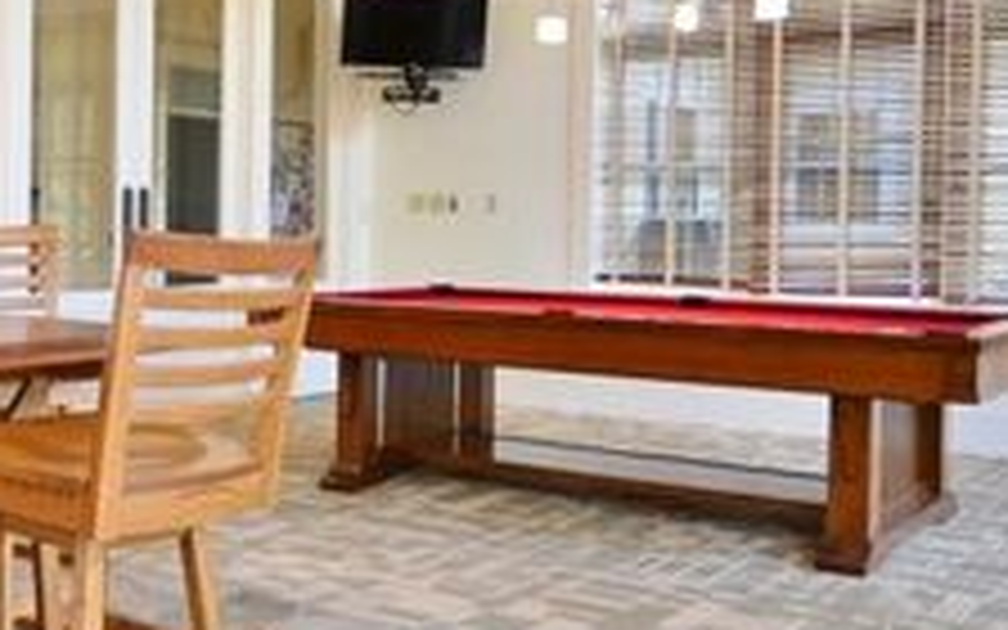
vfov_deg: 26.8
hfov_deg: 39.8
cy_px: 230
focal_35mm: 48
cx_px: 173
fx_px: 1319
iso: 100
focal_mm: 10
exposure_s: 1/10
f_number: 4
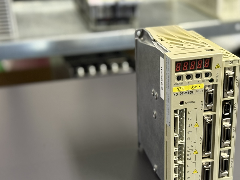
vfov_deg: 21.2
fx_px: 478
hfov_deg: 28.0
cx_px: 153
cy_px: 123
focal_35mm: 69
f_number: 1.78
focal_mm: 6.76
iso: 250
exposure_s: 1/33
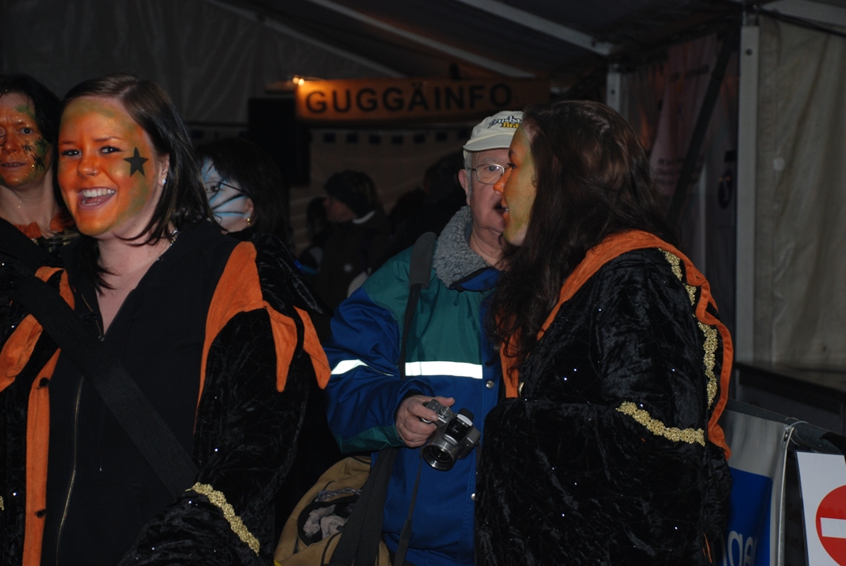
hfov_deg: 21.9
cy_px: 283
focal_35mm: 93
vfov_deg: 14.7
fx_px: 2188
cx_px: 423
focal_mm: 62
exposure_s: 1/60
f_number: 5.3
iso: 200
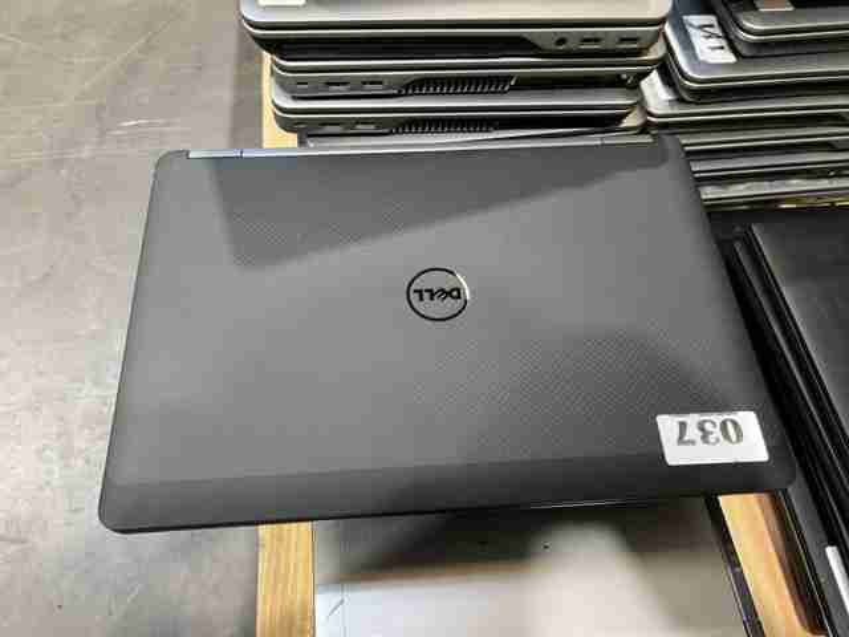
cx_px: 424
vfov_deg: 53.1
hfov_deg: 67.3
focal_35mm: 26
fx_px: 638
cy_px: 318
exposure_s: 1/60
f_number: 1.5
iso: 125
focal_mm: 5.7
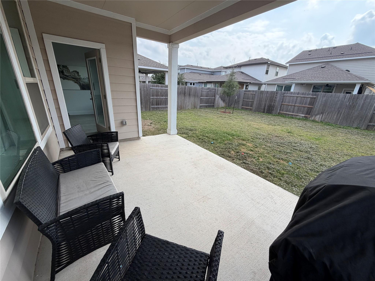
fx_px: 152
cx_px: 188
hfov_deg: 102.1
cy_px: 140
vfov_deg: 85.7
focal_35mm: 14
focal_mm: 2.22
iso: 40
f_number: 2.2
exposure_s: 1/770
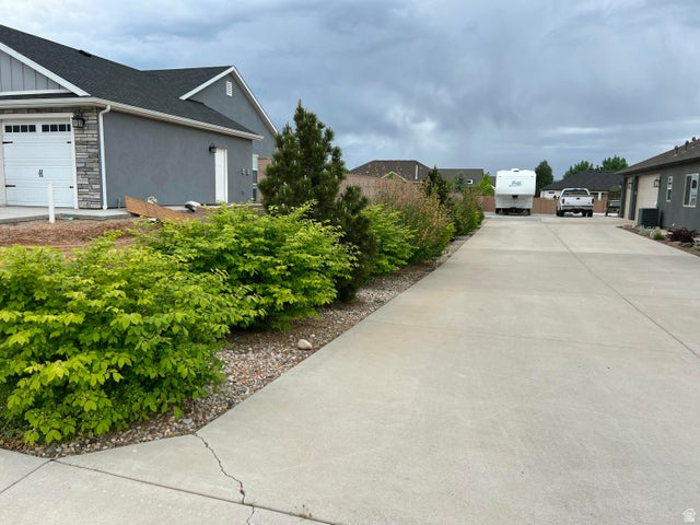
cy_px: 262
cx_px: 350
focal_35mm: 26
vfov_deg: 53.1
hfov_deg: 67.3
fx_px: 526
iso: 50
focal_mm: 5.7
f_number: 1.5
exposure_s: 1/1295
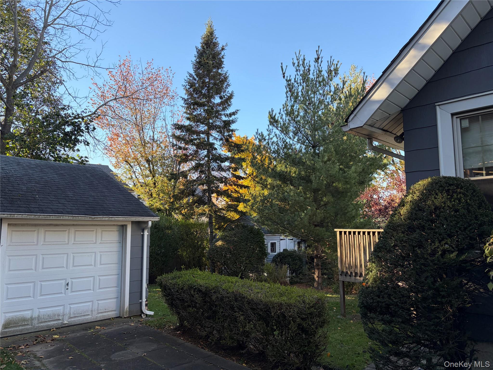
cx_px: 246
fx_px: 370
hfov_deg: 67.3
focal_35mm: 26
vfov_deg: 53.1
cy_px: 185
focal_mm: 5.96
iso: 64
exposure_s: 1/673
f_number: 1.6
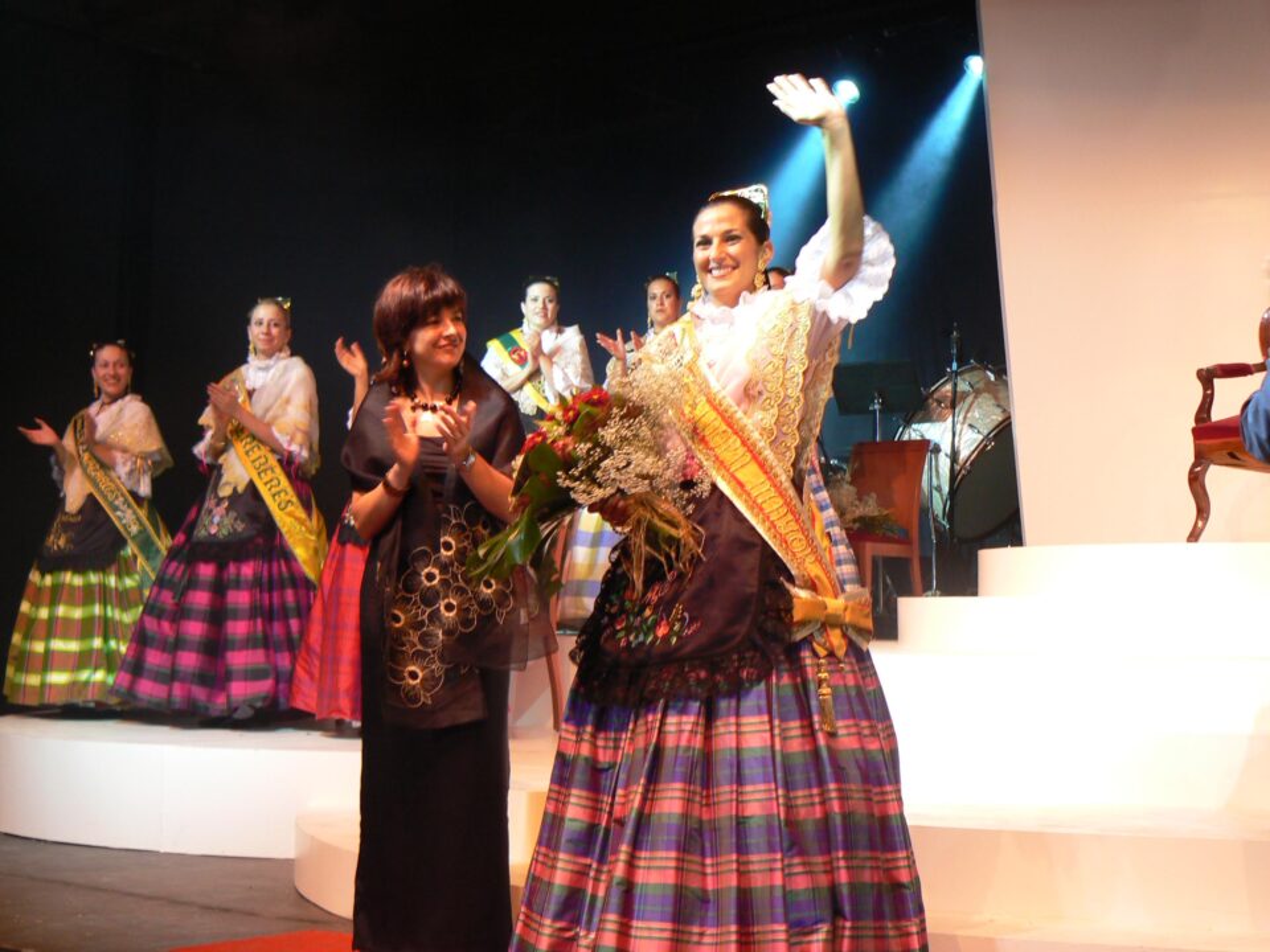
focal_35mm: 57
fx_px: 2091
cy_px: 476
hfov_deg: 33.8
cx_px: 635
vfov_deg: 25.7
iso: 100
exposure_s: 1/30
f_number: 3.2
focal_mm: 9.5
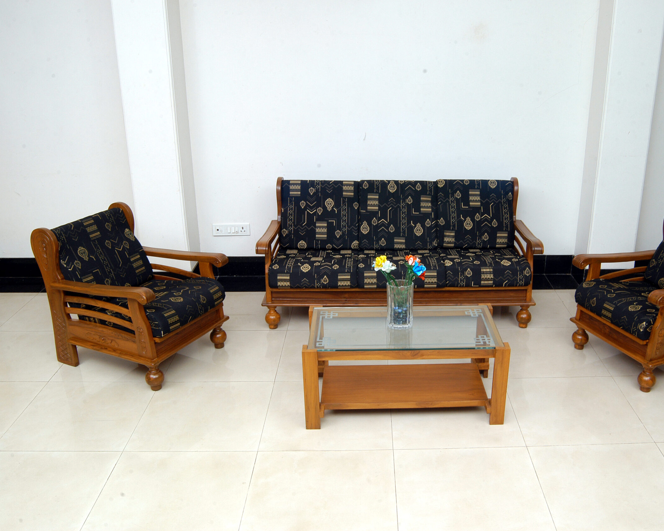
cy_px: 266
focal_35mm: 34
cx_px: 395
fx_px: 668
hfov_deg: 52.5
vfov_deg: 43.4
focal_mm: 20
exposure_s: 1/125
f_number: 11
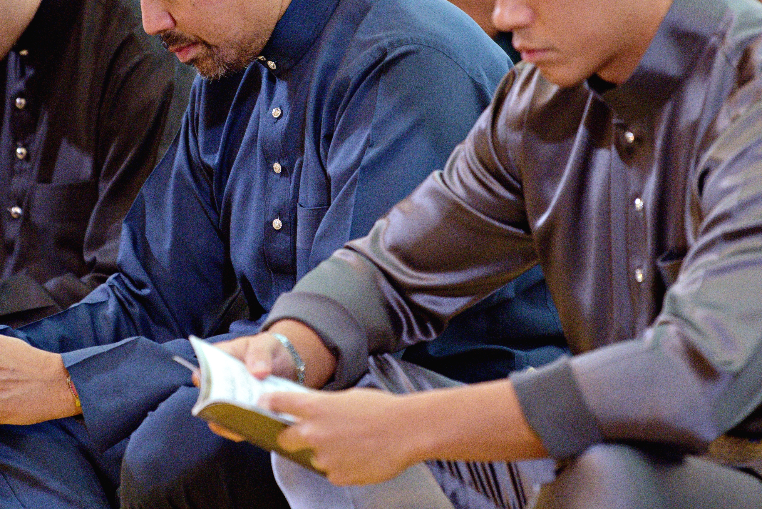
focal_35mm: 464
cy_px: 119
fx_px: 9825
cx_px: 335
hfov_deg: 4.4
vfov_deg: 3.0
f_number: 2.8
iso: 2500
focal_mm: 200
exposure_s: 1/160
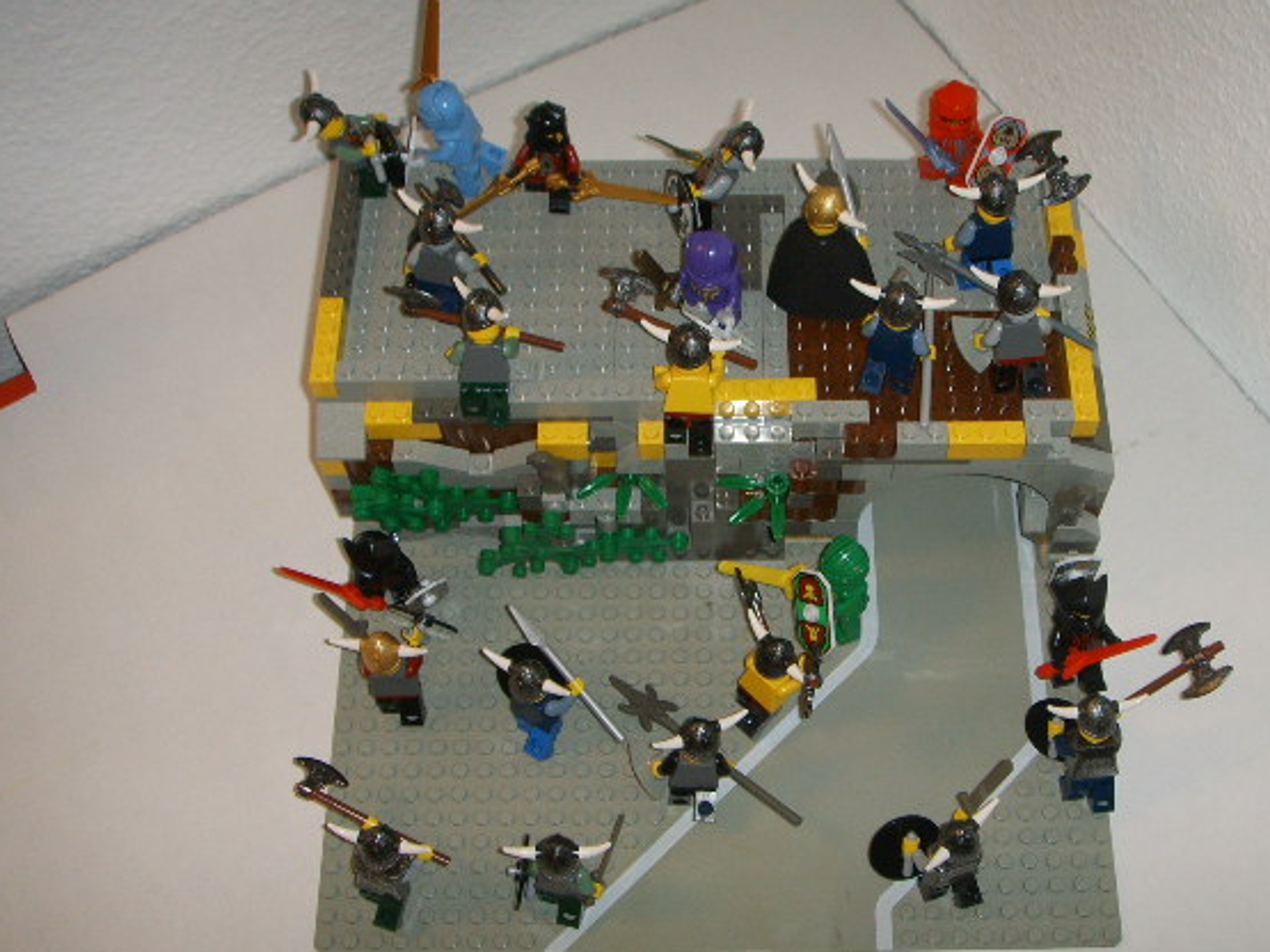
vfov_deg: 32.2
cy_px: 471
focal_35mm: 45
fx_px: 1651
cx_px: 728
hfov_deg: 42.0
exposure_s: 1/45
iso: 100
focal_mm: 6.6
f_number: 3.5
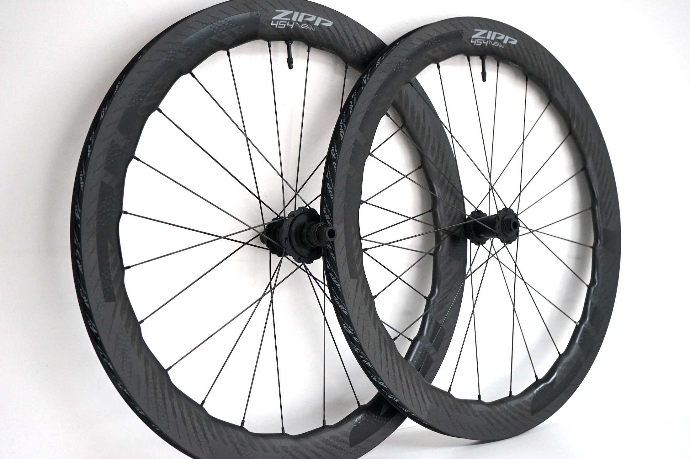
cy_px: 230
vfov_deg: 26.9
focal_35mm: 50
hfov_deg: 39.6
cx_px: 345
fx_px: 958
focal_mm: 50
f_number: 4.5
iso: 2000
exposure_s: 1/160
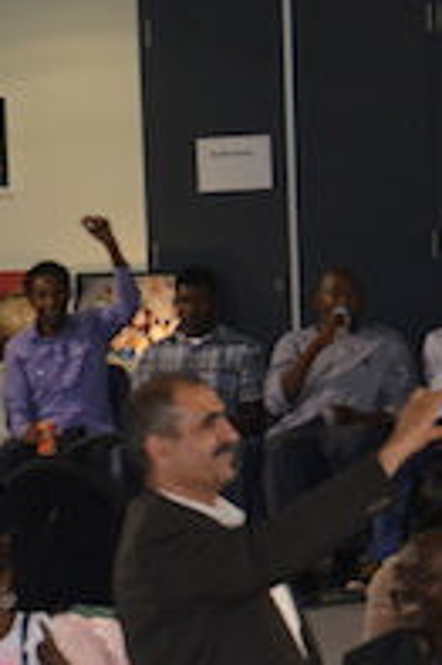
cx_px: -270
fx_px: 5202
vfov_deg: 7.3
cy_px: 547
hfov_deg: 4.8
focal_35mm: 282
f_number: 5
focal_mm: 58
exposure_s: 1/60
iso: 800
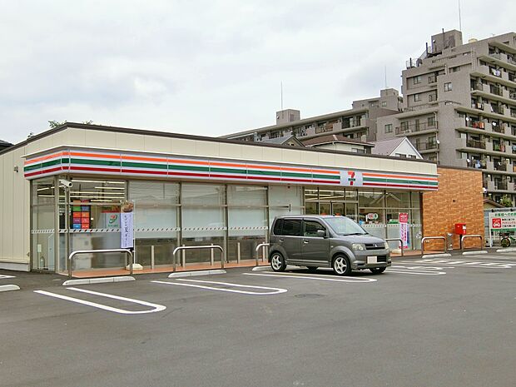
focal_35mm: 43
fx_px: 641
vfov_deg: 33.6
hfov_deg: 43.9
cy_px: 194
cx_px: 258
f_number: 3.9
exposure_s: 1/250
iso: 80
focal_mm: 9.1
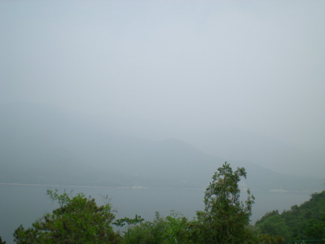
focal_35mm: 38
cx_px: 162
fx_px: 357
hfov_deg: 49.0
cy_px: 122
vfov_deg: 37.7
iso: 50
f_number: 4.6
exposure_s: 1/396
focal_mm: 6.3
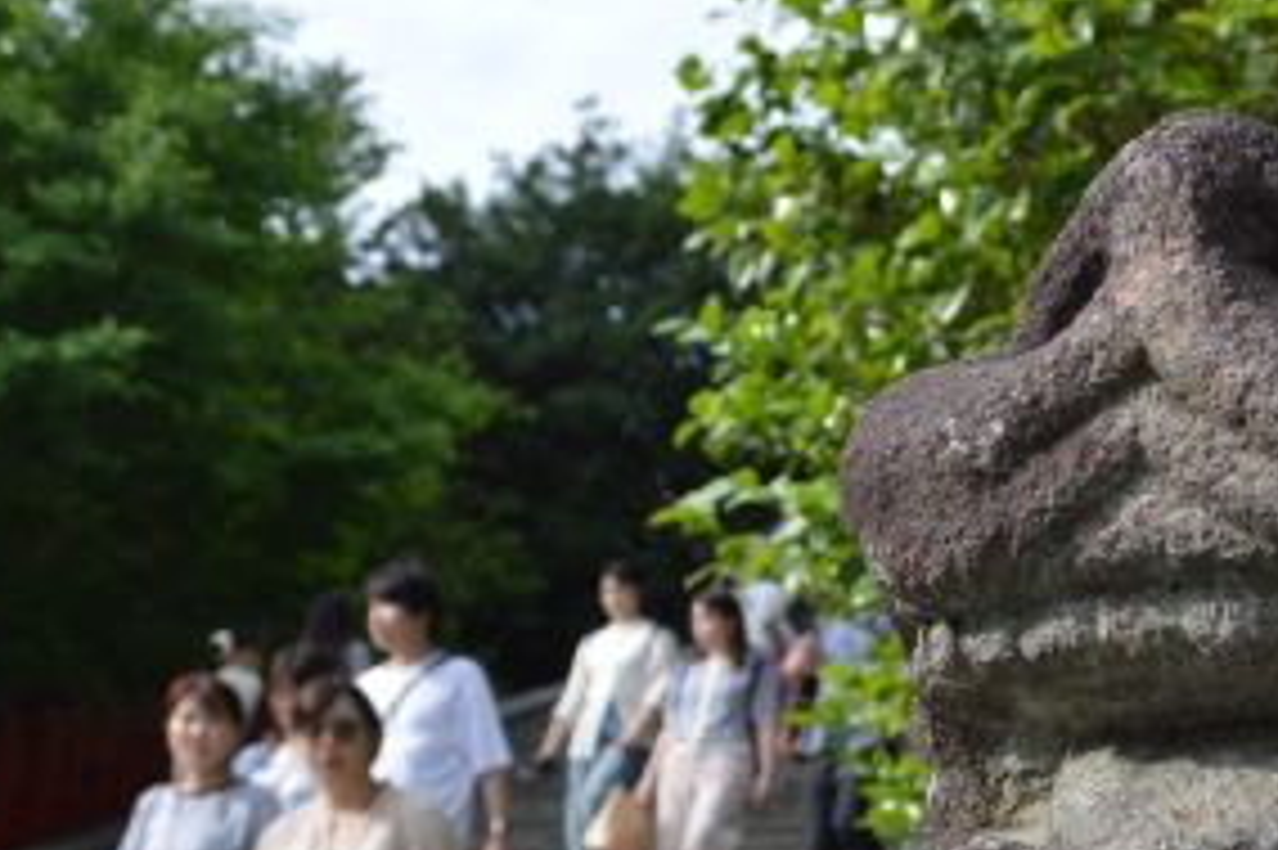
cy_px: 699
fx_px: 2022
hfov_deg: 34.1
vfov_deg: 23.4
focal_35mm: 57
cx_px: 999
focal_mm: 18
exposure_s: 1/1250
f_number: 5
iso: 400
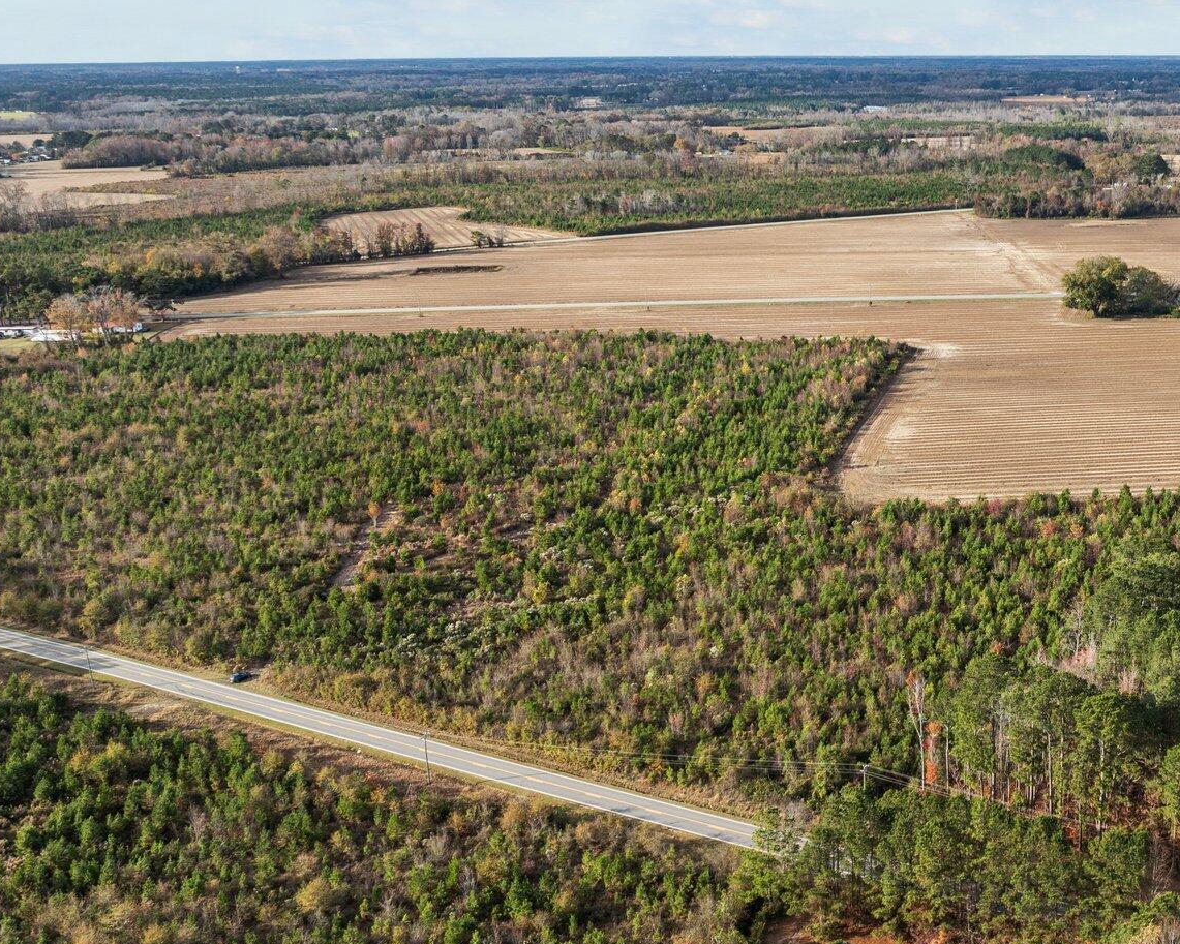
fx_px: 1467
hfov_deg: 41.5
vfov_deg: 35.7
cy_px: 477
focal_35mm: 42
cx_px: 982
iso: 140
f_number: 2.8
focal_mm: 12.29
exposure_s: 1/240
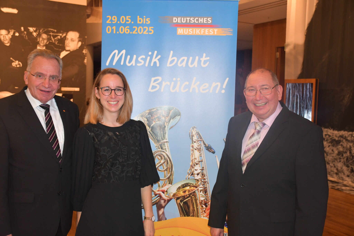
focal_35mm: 39
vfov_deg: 34.2
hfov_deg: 49.6
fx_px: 383
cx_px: 177
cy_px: 118
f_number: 3.8
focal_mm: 26
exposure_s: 1/60
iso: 1800
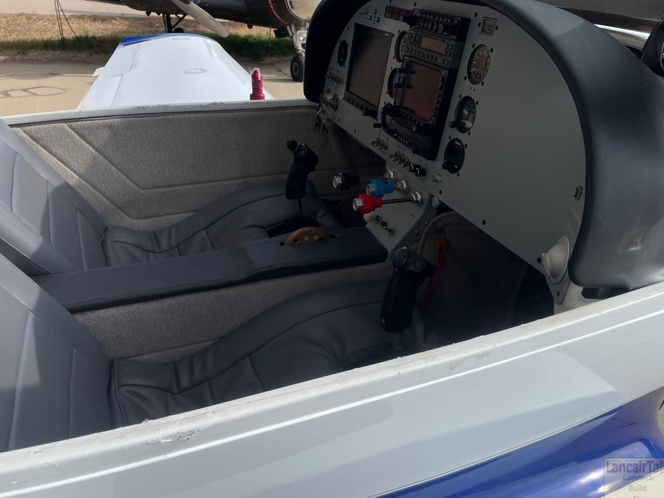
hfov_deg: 65.3
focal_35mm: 27
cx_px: 328
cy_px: 257
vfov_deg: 51.4
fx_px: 518
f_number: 1.6
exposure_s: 1/3861
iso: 32
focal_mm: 4.2
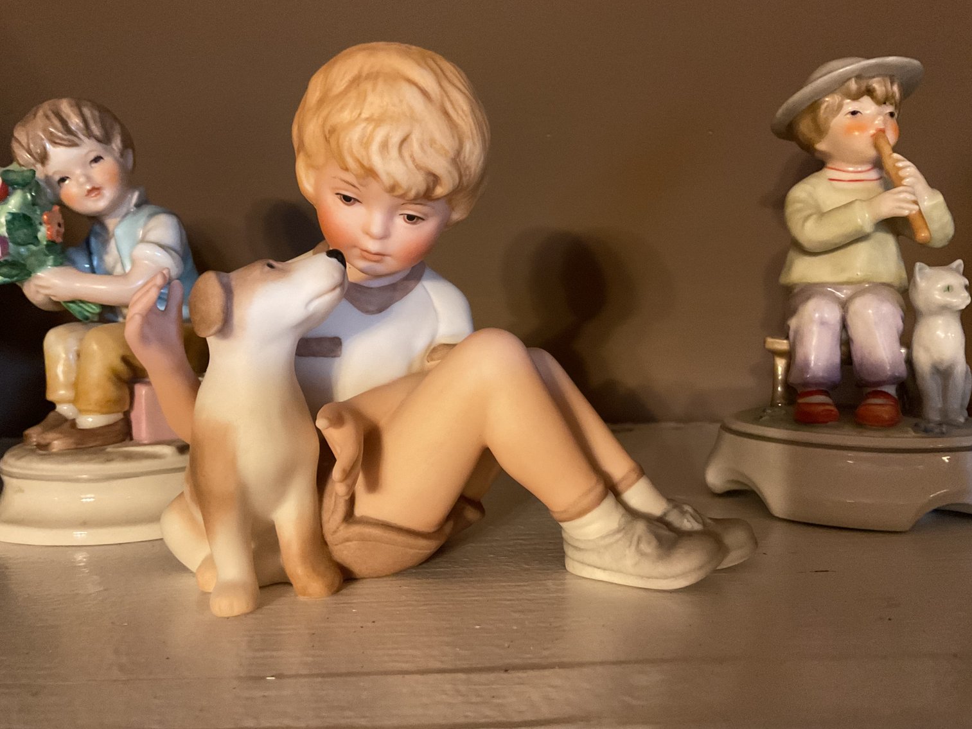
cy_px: 364
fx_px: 814
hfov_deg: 61.7
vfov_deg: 48.2
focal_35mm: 29
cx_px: 486
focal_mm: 3
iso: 400
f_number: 1.8
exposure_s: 1/30
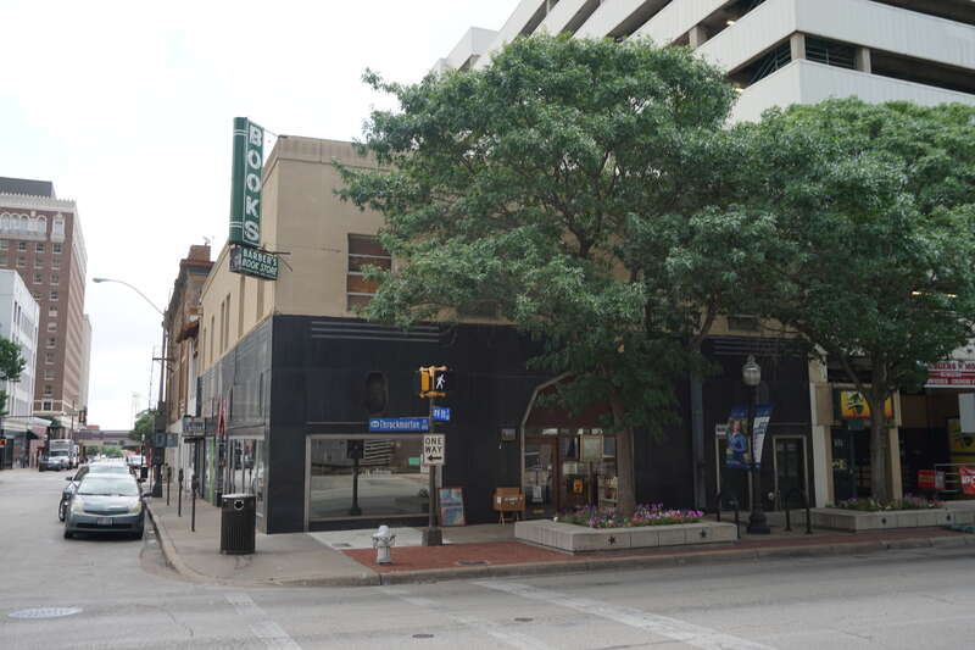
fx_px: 853
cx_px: 488
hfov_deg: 59.5
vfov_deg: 41.7
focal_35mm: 32
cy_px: 325
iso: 100
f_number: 7.1
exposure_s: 1/100
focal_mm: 21
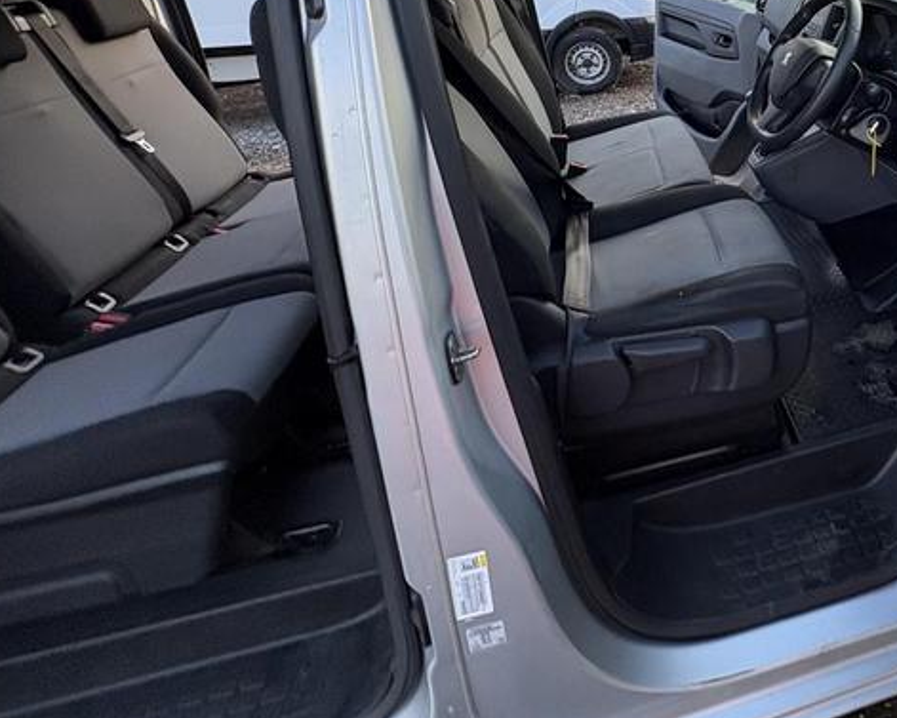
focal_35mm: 26
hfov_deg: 57.2
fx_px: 690
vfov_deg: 49.8
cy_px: 93
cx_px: 800
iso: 64
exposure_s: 1/138
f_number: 2.2
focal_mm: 2.22
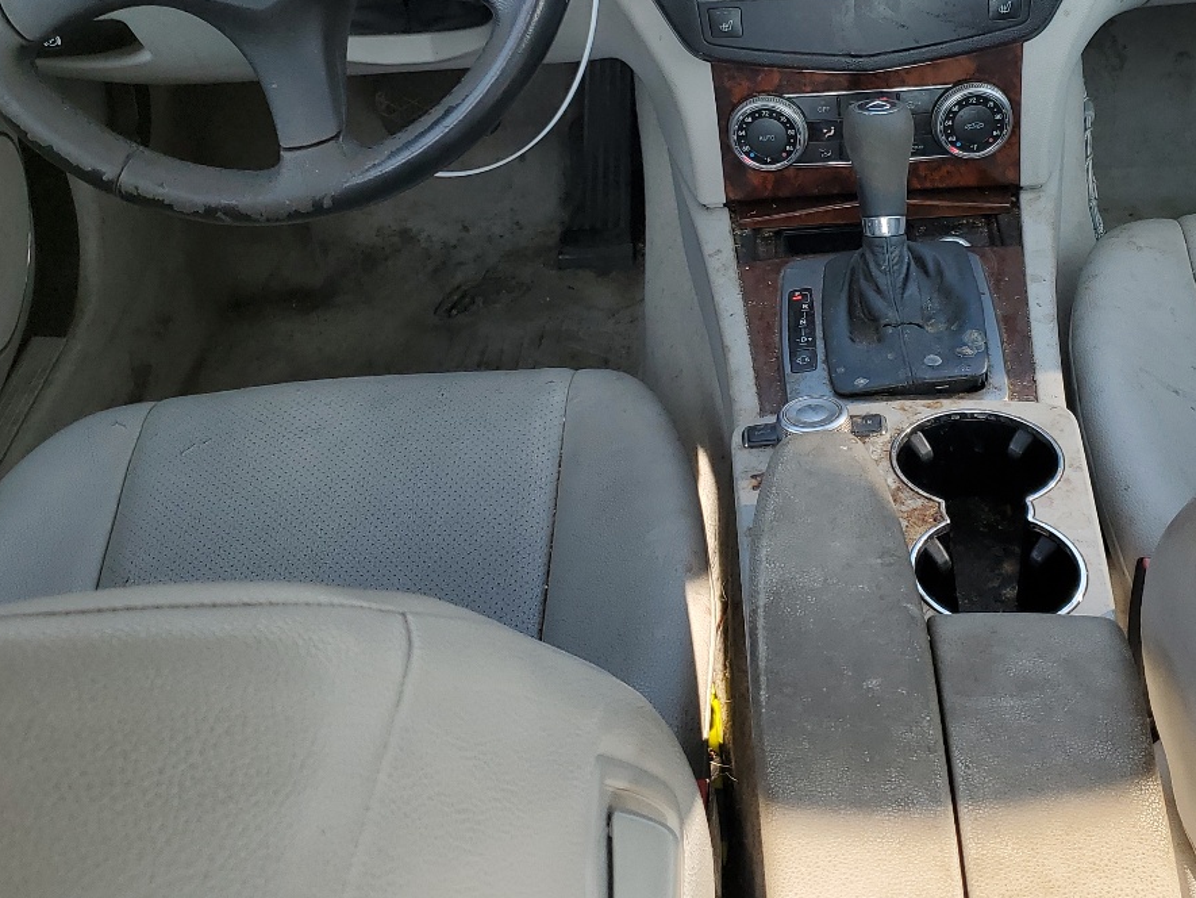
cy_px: 195
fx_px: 1624
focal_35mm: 47
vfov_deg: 30.2
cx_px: 753
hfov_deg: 40.1
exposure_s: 1/333
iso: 50
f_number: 1.5
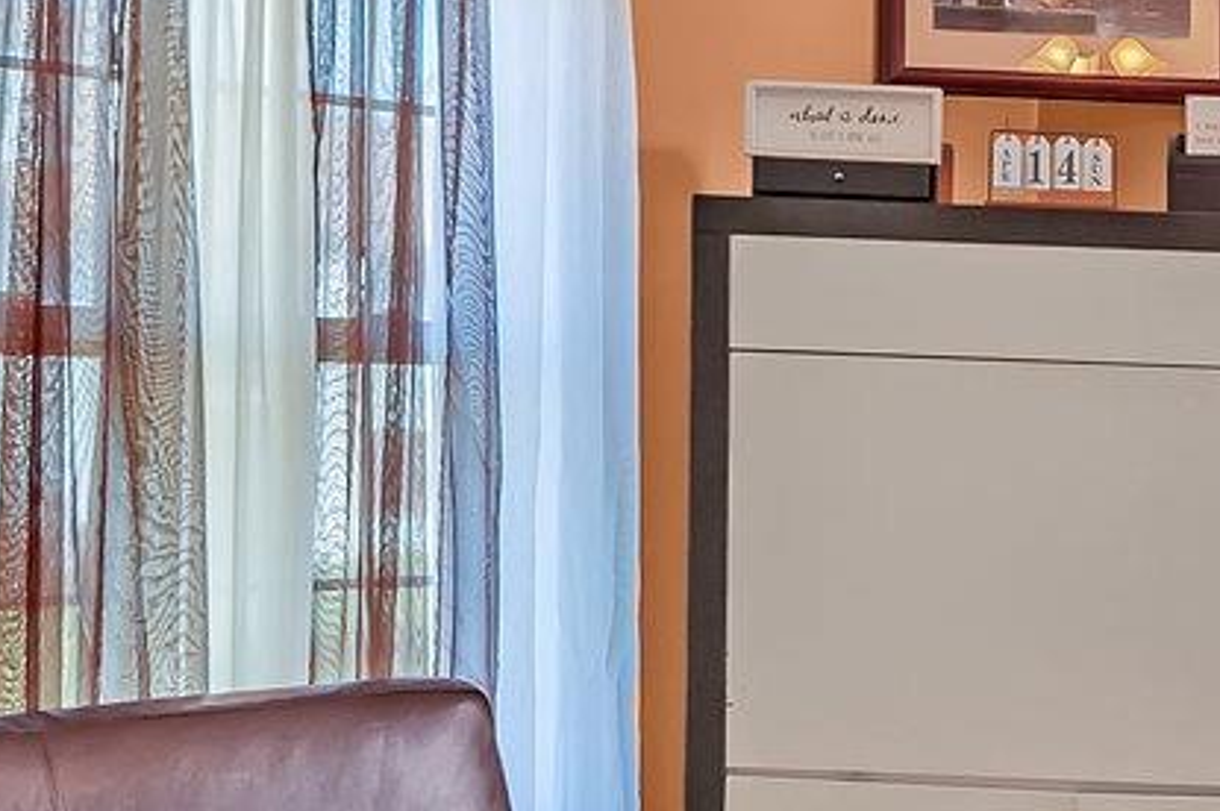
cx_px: 1223
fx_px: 2506
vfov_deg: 18.4
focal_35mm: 74
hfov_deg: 25.9
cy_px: 394
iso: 250
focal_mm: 16
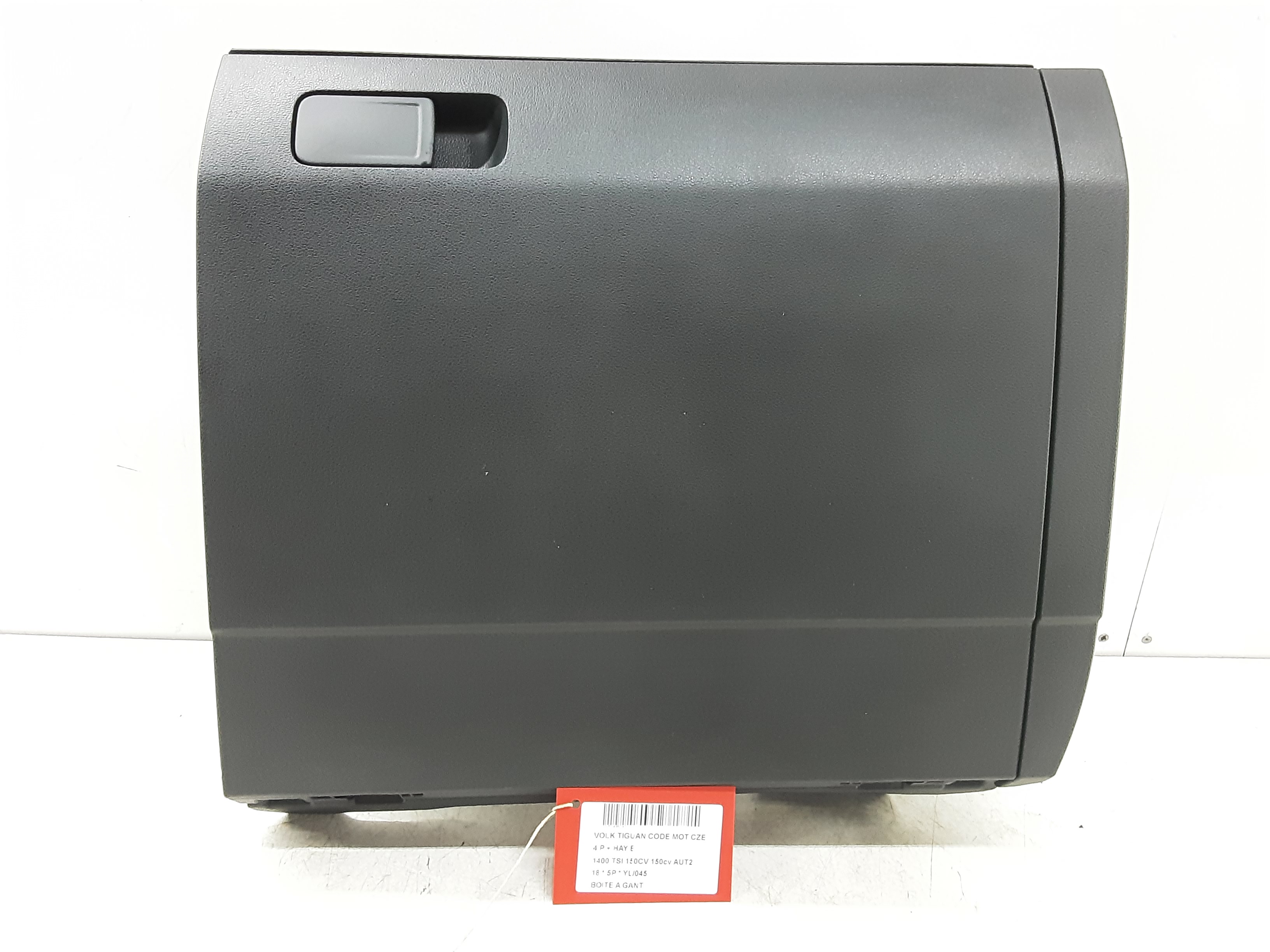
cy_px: 476
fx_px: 991
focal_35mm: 27
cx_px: 635
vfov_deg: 51.4
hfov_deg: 65.3
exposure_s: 1/25
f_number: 1.9
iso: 250
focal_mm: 2.91
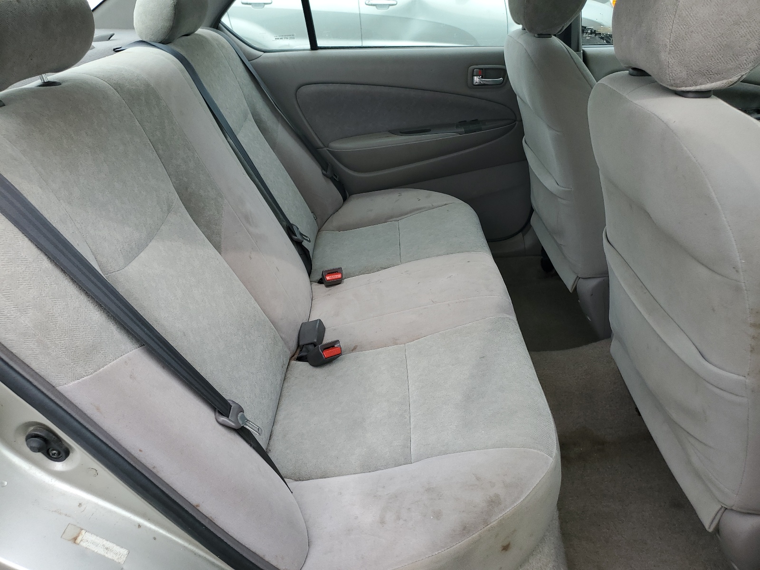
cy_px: 285
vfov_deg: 53.1
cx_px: 380
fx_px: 571
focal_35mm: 26
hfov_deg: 67.3
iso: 50
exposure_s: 1/526
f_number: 1.5
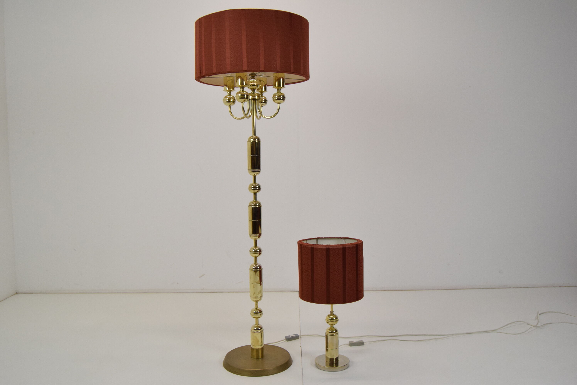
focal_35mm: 33
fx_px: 529
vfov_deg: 40.0
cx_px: 288
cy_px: 192
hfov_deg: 57.2
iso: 1600
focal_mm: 22
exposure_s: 1/250
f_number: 8
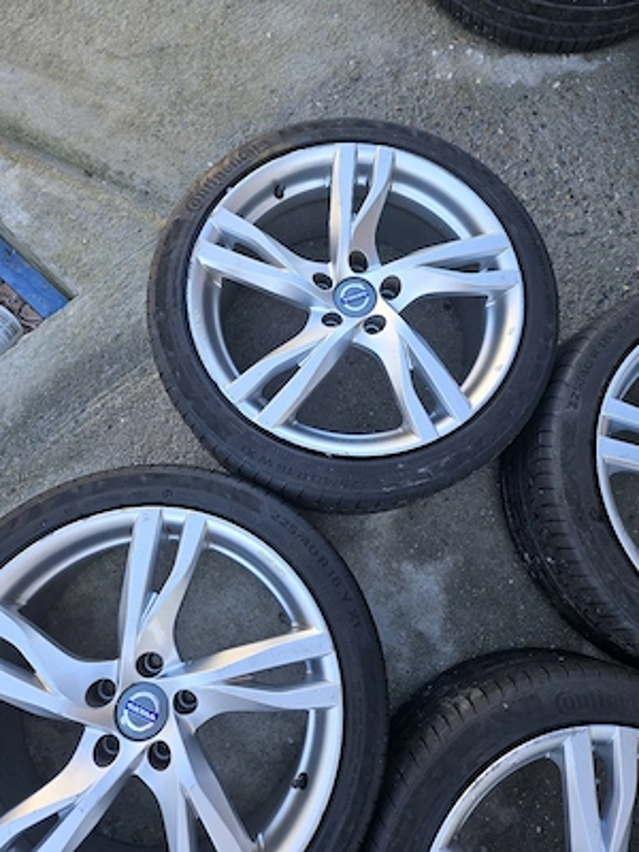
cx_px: 320
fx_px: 566
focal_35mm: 23
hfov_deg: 58.9
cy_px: 426
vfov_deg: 73.9
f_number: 1.8
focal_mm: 5.4
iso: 25
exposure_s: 1/128
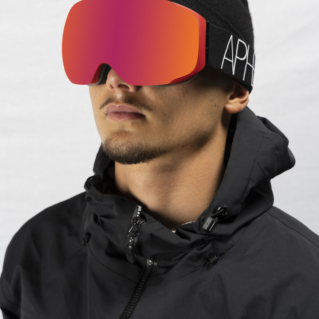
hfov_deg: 20.4
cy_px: 98
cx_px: 160
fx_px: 886
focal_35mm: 85
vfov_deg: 20.3
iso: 100
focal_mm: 66
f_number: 8
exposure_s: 1/125
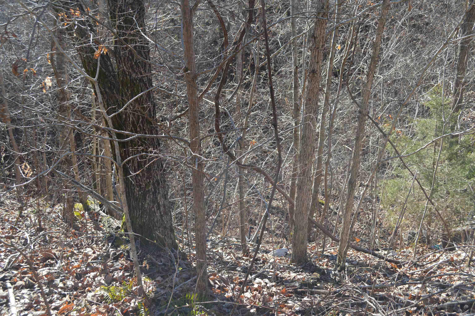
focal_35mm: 39
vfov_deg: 34.1
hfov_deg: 49.6
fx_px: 514
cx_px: 238
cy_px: 158
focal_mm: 26
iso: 140
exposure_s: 1/125
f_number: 5.6
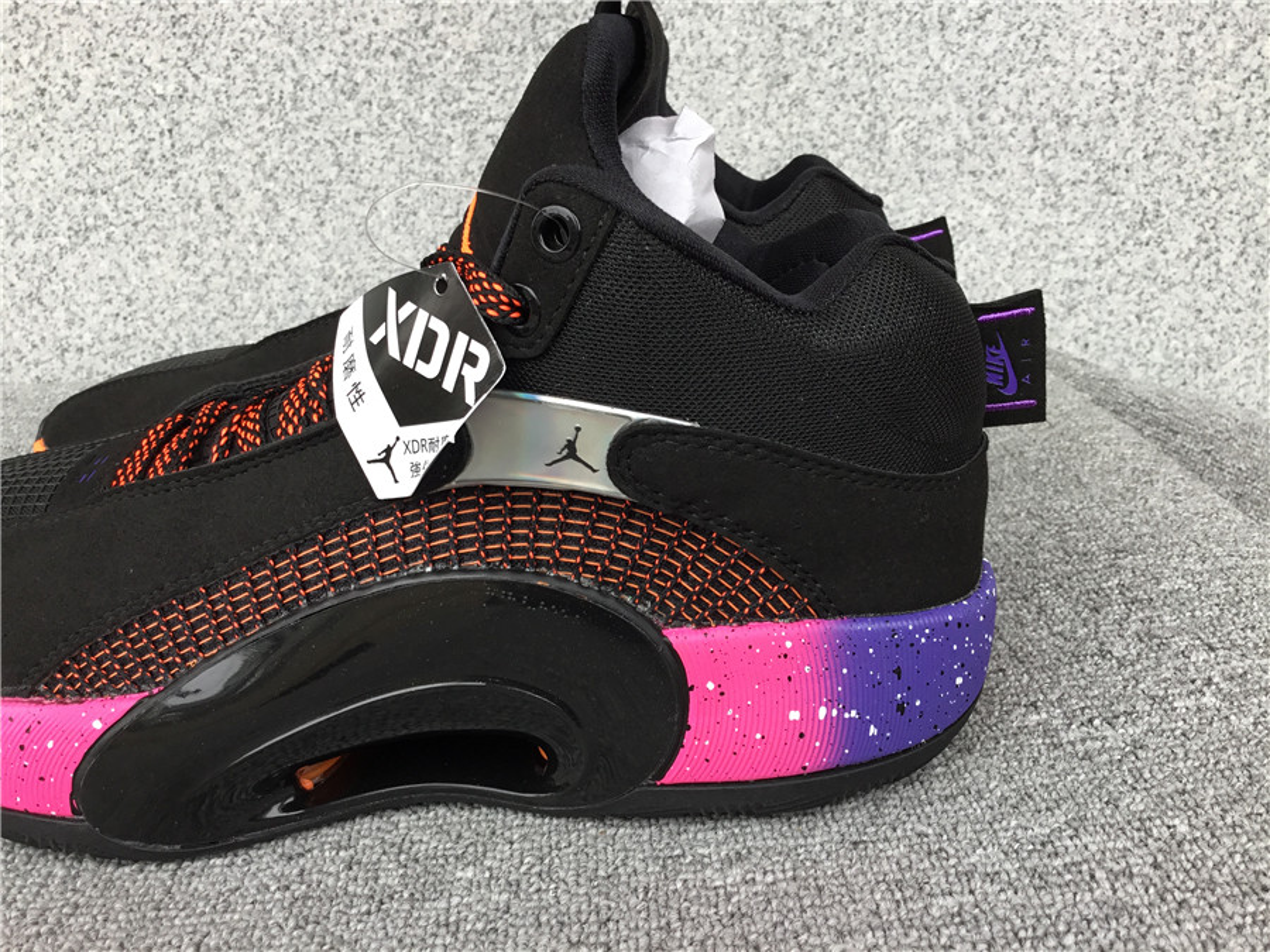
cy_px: 476
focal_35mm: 31
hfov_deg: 58.4
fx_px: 1137
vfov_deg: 45.4
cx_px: 635
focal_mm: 3.3
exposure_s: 1/100
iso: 40
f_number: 2.4
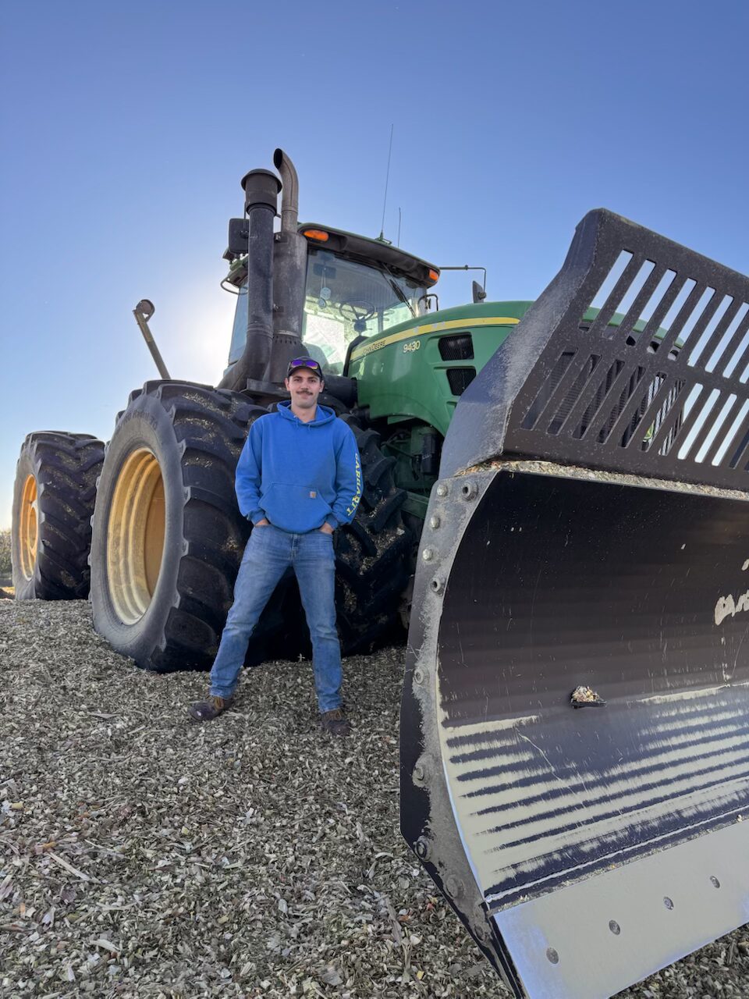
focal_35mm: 24
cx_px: 374
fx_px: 692
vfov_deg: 71.6
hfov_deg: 56.8
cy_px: 500
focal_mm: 6.76
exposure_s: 1/1366
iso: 80
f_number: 1.78
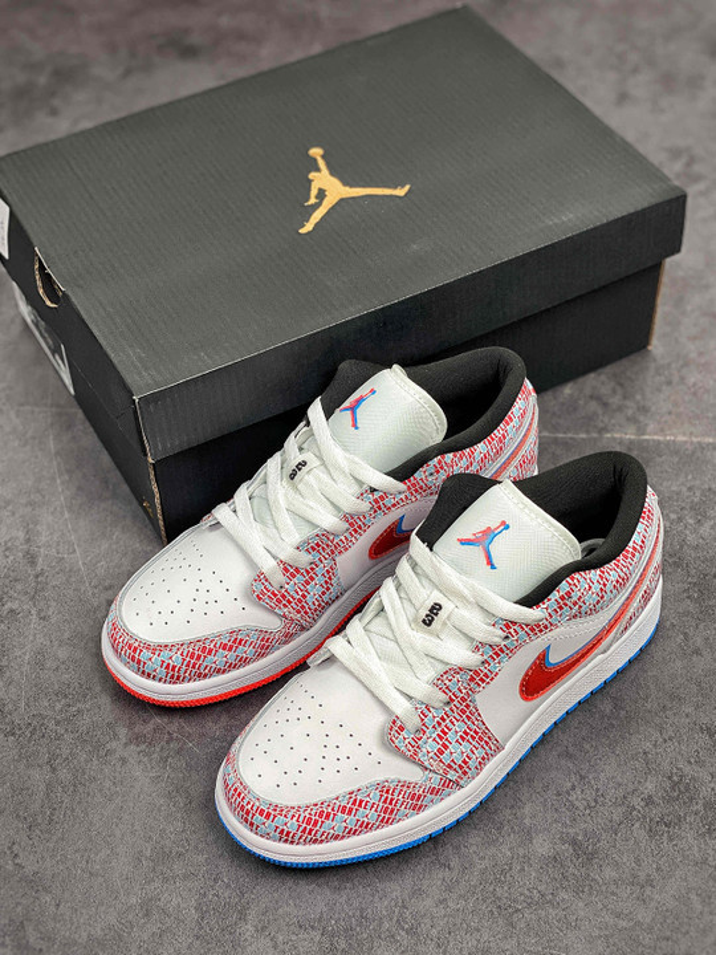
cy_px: 478
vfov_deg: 36.8
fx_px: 1434
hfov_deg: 28.0
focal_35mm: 52
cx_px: 358
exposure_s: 1/100
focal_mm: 6
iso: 64
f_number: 2
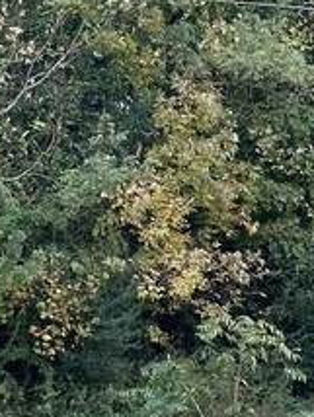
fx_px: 2595
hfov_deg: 6.9
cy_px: 275
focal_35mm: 215
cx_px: 271
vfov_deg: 9.2
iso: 64
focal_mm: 6.86
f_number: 1.78
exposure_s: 1/529
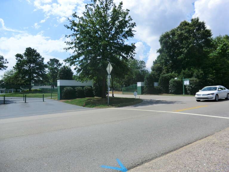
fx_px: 159
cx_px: 114
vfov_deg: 56.8
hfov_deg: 71.6
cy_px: 86
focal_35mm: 24
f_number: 7.5
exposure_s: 1/320
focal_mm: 4.3
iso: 80
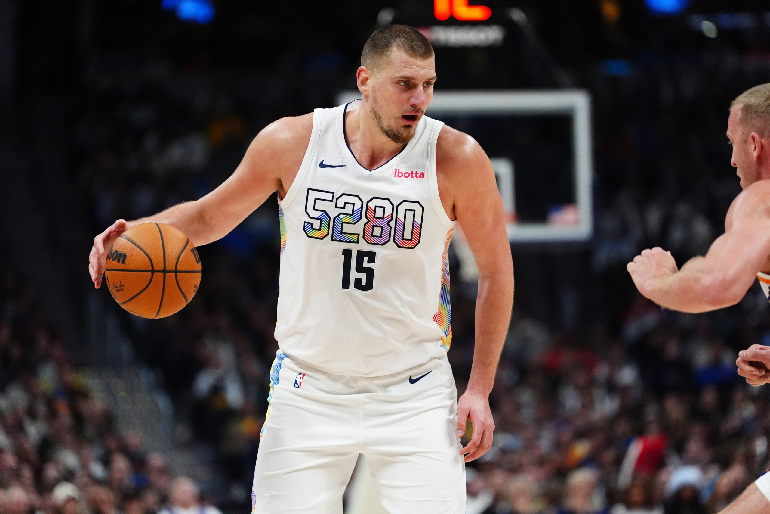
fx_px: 4149
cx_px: 385
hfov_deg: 10.6
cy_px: 257
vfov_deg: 7.1
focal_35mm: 194
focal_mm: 194
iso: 5000
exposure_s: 1/2500
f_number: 3.2
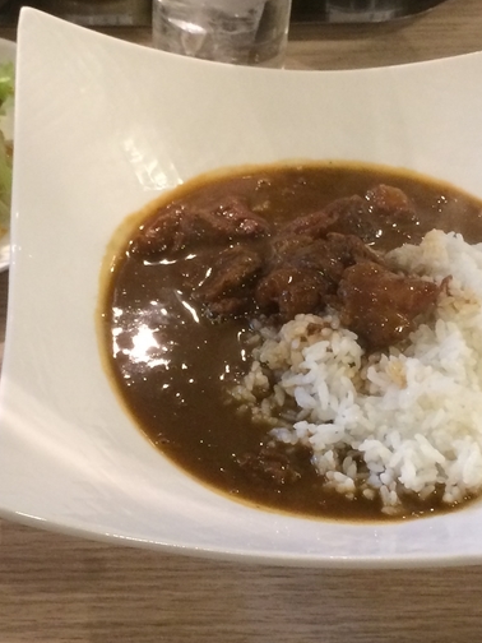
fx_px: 1281
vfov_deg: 28.1
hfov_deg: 21.3
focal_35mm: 69
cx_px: 200
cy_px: 353
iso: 160
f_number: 2.2
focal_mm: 4.15
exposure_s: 1/30
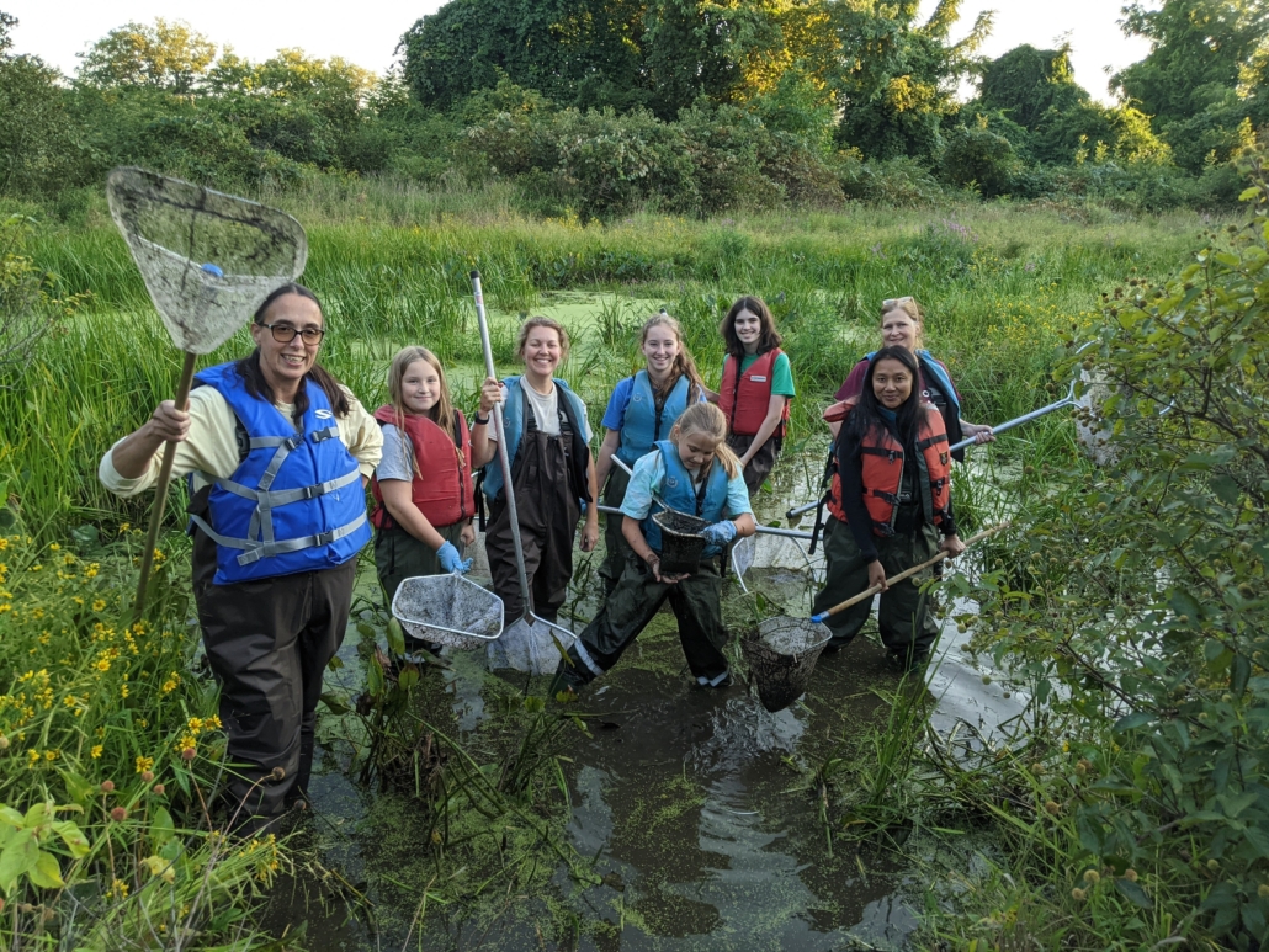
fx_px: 990
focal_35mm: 27
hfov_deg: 65.3
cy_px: 476
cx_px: 634
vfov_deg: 51.4
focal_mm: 4.44
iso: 64
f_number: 1.8
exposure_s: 1/239
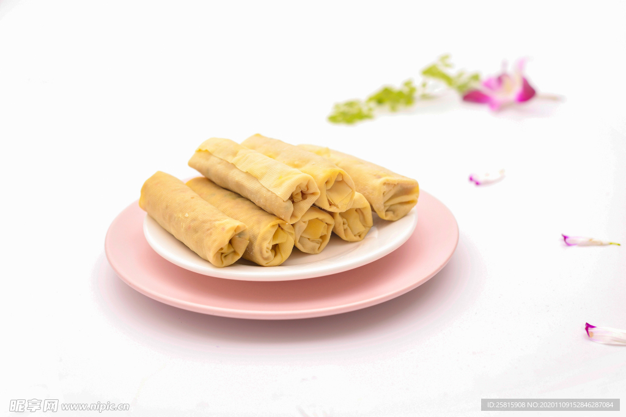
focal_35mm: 50
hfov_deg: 39.6
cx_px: 313
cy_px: 208
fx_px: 870
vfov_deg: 27.0
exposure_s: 1/100
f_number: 5
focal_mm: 50
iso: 100
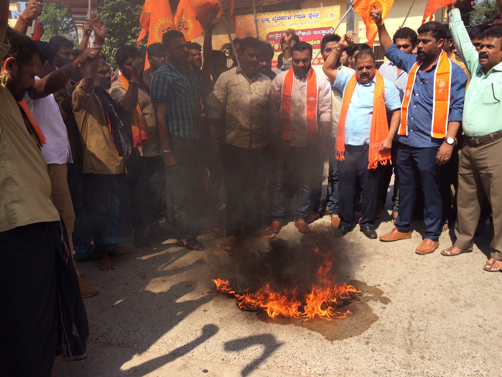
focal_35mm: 29
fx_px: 421
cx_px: 251
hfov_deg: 61.7
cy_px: 188
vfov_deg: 48.2
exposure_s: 1/1282
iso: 32
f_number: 2.2
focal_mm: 4.15
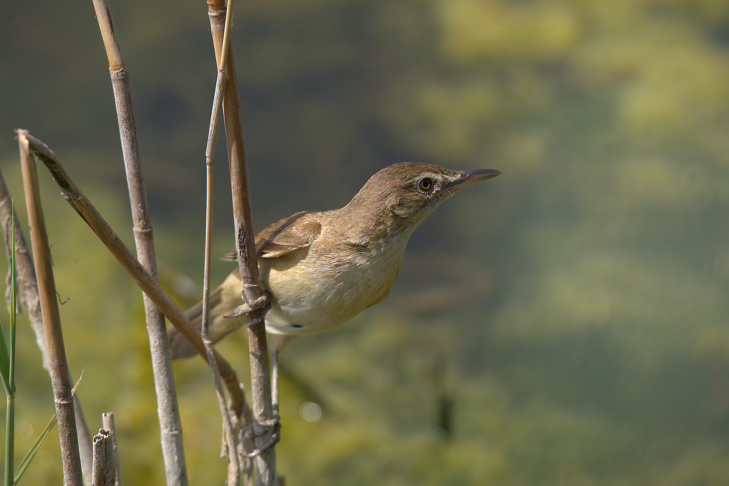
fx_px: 12154
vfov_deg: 2.3
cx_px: 364
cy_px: 243
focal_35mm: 600
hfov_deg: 3.4
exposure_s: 1/1000
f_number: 8
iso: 500
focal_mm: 600
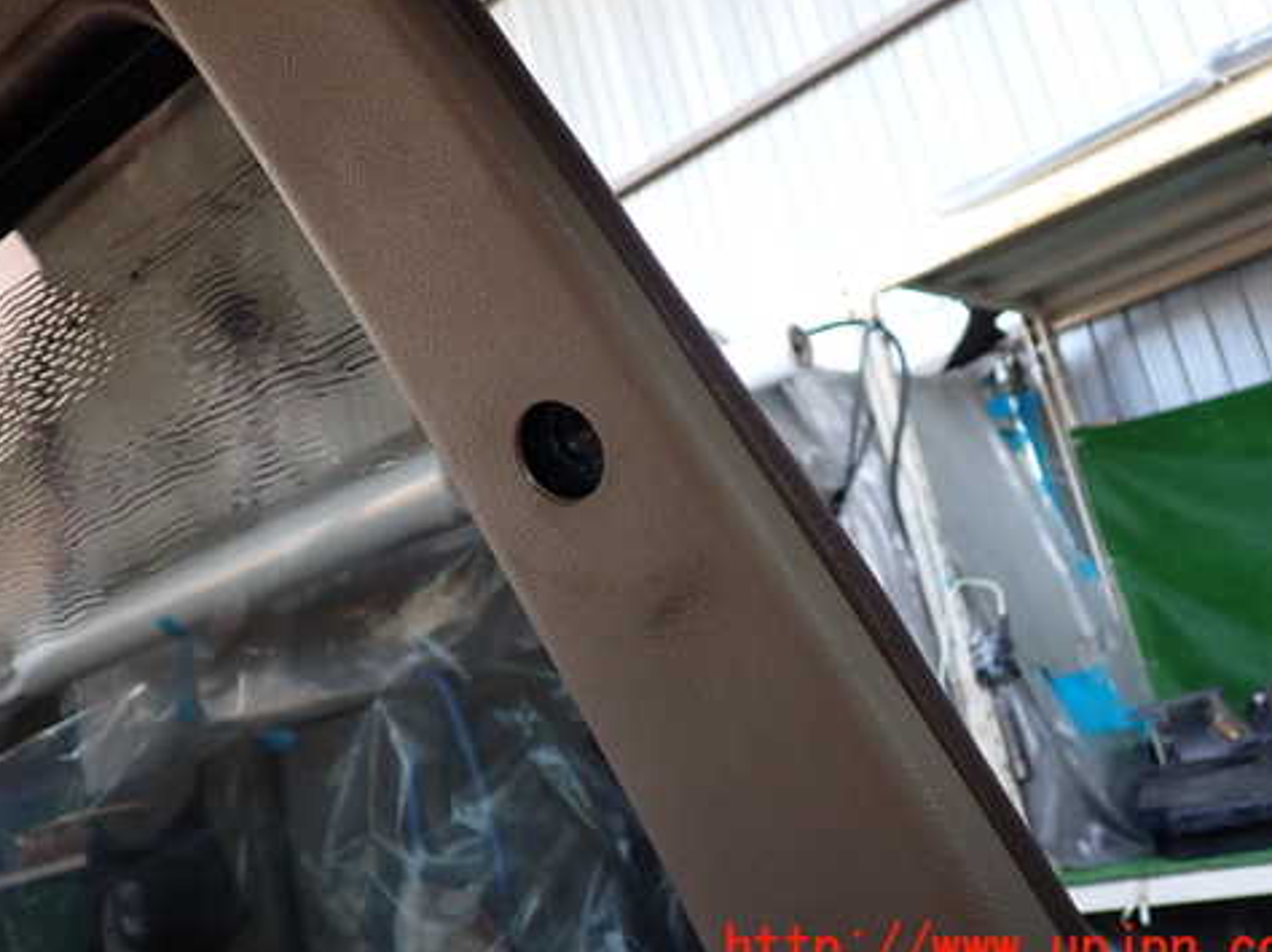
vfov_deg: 37.5
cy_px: 381
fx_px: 1396
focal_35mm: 38
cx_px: 526
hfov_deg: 48.8
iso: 200
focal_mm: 5.4
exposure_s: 1/125
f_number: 2.3
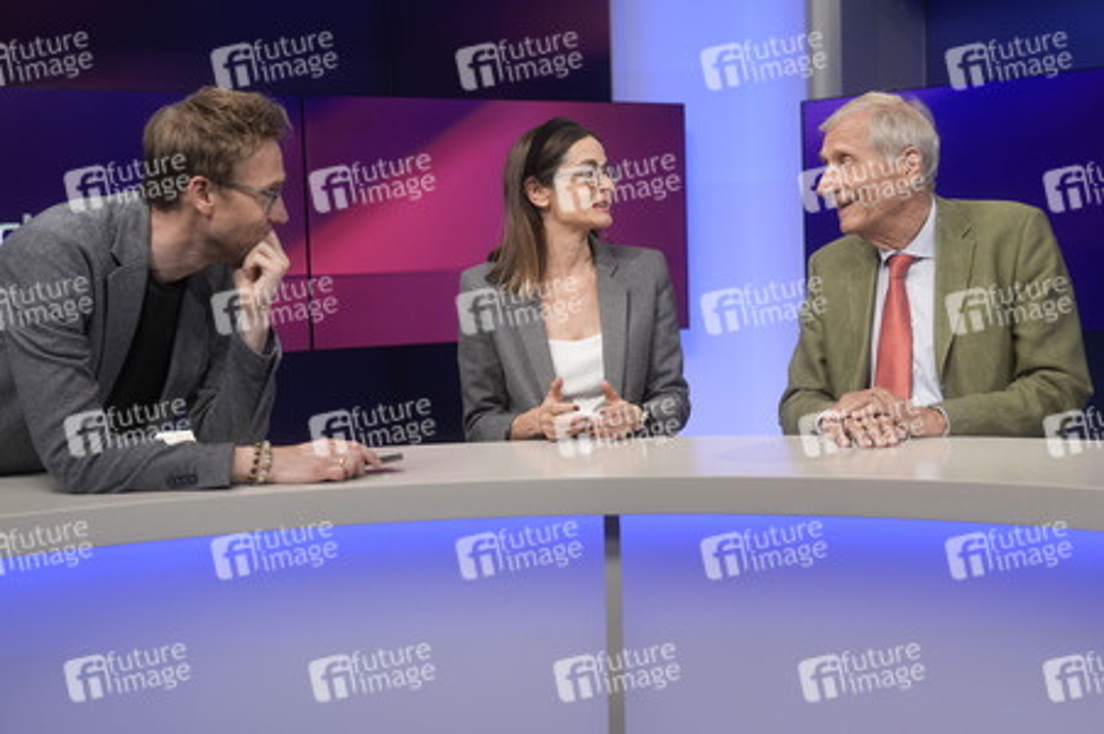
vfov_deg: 29.8
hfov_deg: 43.6
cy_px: 367
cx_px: 552
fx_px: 1379
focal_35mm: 45
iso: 640
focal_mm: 30
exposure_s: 1/250
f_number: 2.2
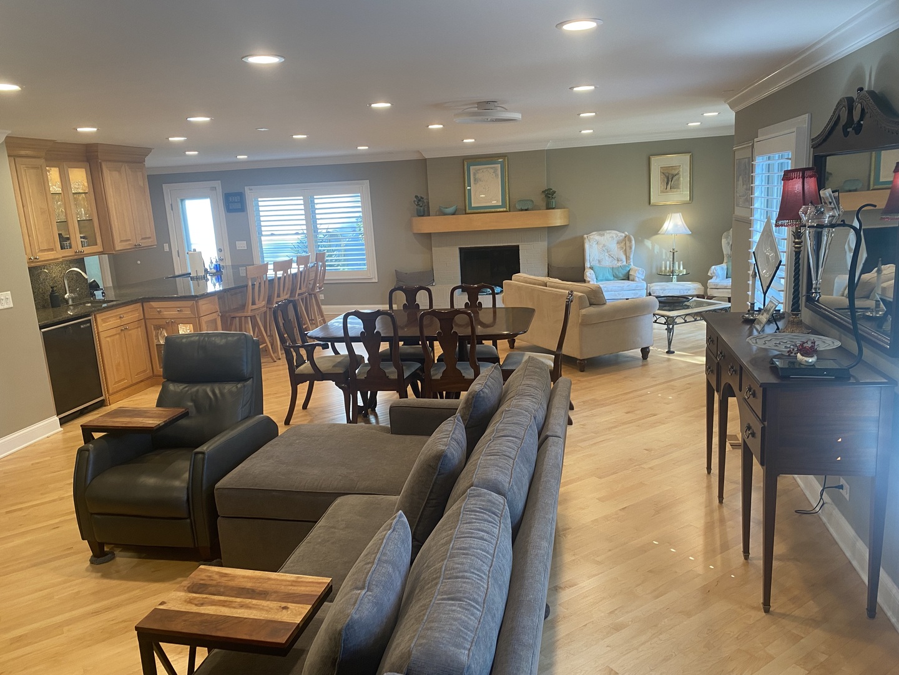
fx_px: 675
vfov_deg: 53.1
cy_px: 338
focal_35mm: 26
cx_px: 450
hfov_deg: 67.3
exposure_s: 1/60
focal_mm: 4.25
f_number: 1.8
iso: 80
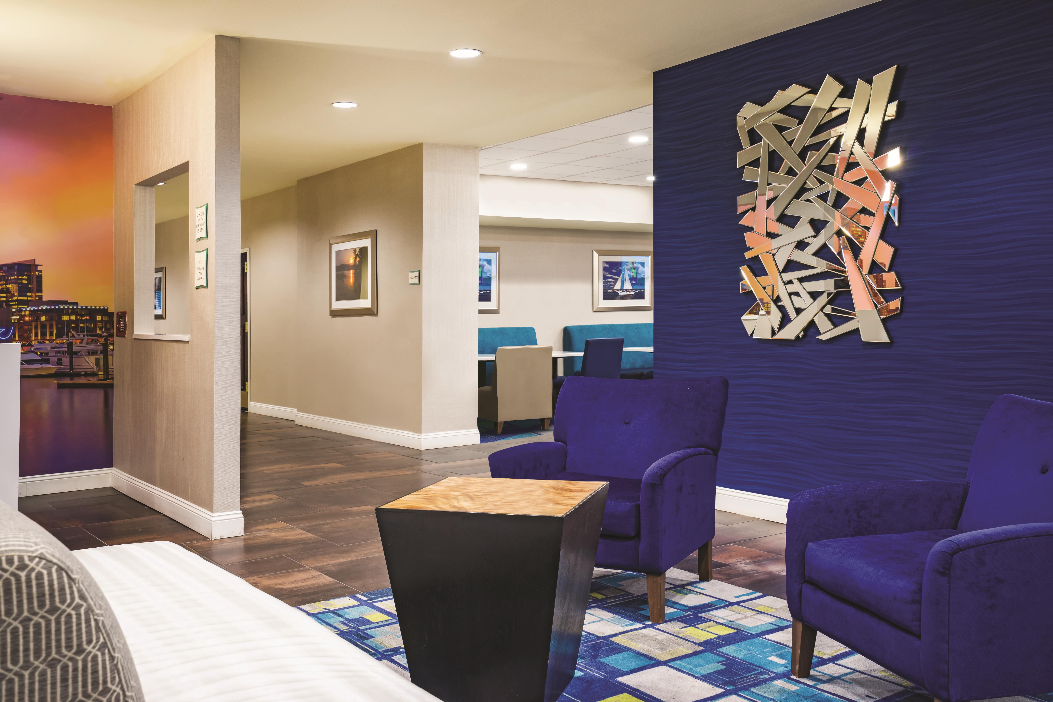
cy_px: 351
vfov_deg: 37.9
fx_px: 1024
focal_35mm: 35
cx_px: 526
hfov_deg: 54.4
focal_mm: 35
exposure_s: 1.3
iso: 100
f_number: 8
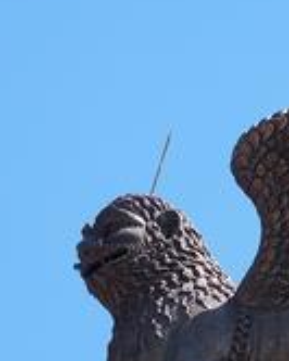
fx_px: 4251
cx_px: 256
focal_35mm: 398
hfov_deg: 3.9
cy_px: 161
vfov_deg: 4.9
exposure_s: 1/800
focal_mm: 31.8
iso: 100
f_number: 3.5
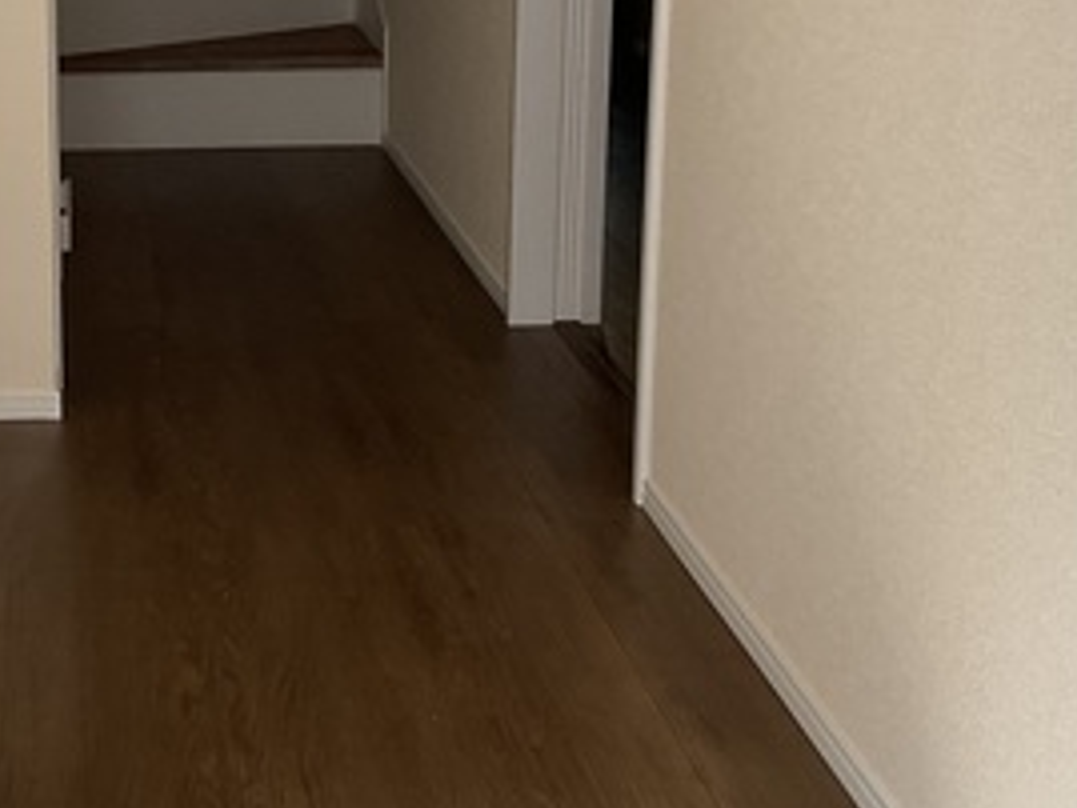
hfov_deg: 27.2
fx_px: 2148
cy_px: 176
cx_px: 128
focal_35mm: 69
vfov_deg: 21.1
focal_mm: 3
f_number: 1.8
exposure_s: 1/122
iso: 40
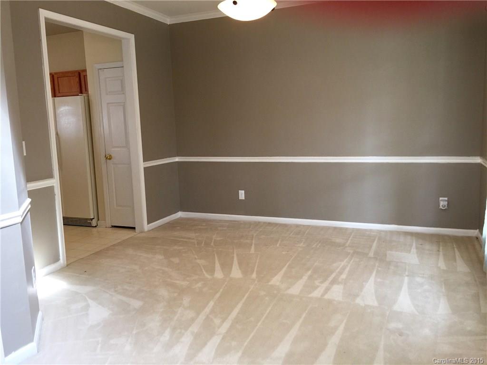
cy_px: 182
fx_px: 408
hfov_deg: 61.7
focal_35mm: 29
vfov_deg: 48.2
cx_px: 244
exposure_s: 1/33
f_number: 2.2
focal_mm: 4.15
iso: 50
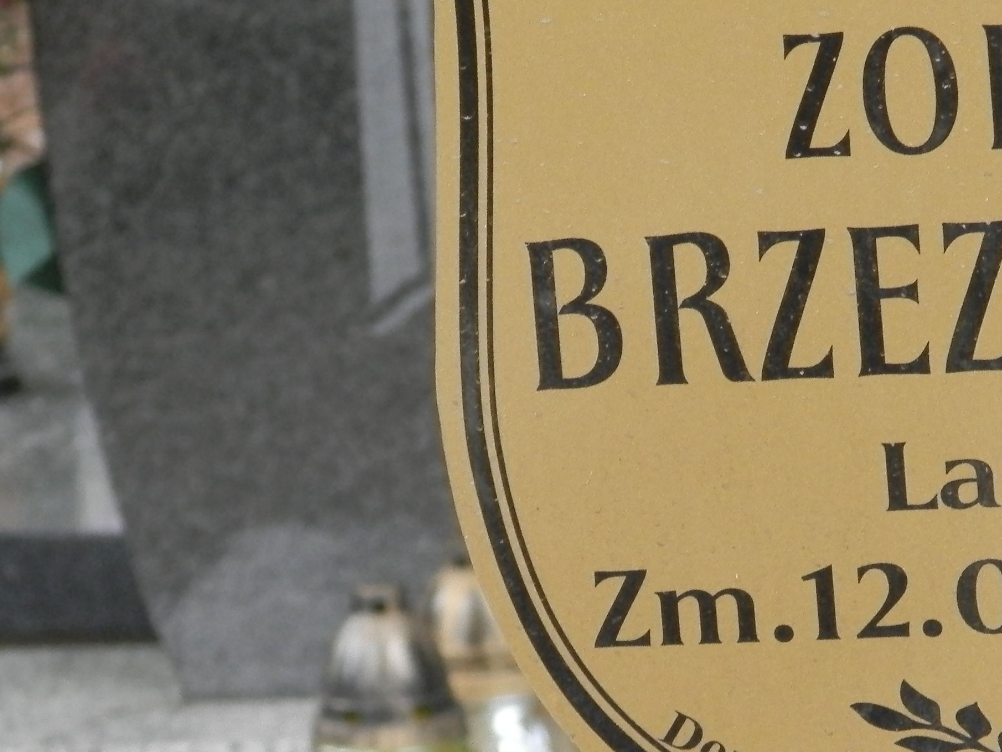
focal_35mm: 336
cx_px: 879
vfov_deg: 4.4
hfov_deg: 5.9
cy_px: 503
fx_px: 9727
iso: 200
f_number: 4.7
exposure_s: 1/80
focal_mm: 23.6
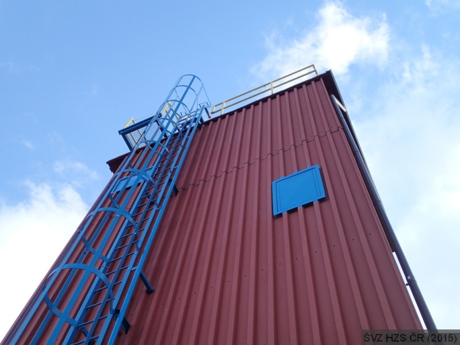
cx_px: 230
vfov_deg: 37.7
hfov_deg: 49.0
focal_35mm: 38
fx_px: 505
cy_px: 172
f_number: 2.7
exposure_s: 1/800
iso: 200
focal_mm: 6.86
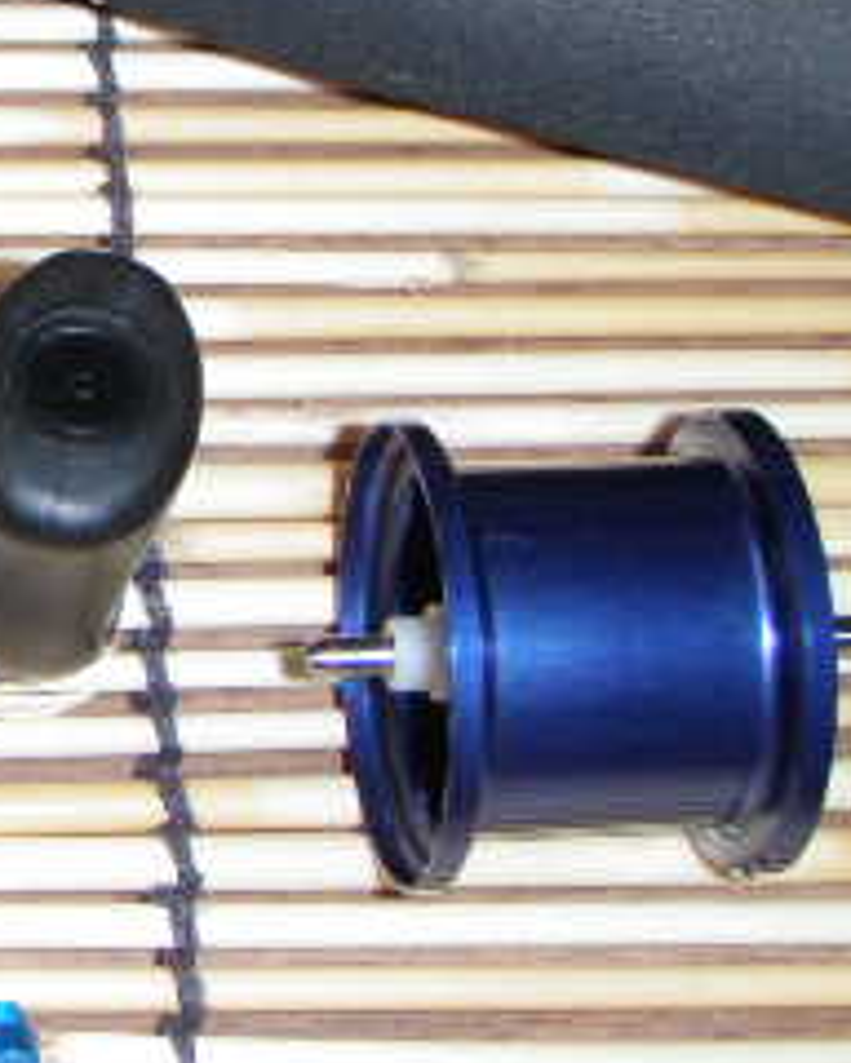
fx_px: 3117
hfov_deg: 14.9
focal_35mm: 99
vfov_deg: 19.1
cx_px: -244
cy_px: 151
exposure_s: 1/30
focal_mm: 6.7
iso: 100
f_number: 3.5
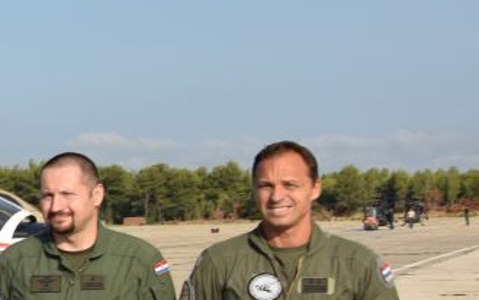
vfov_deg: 8.4
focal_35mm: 155
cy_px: 266
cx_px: -637
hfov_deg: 11.4
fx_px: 2032
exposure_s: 1/320
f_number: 9
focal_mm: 21
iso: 100
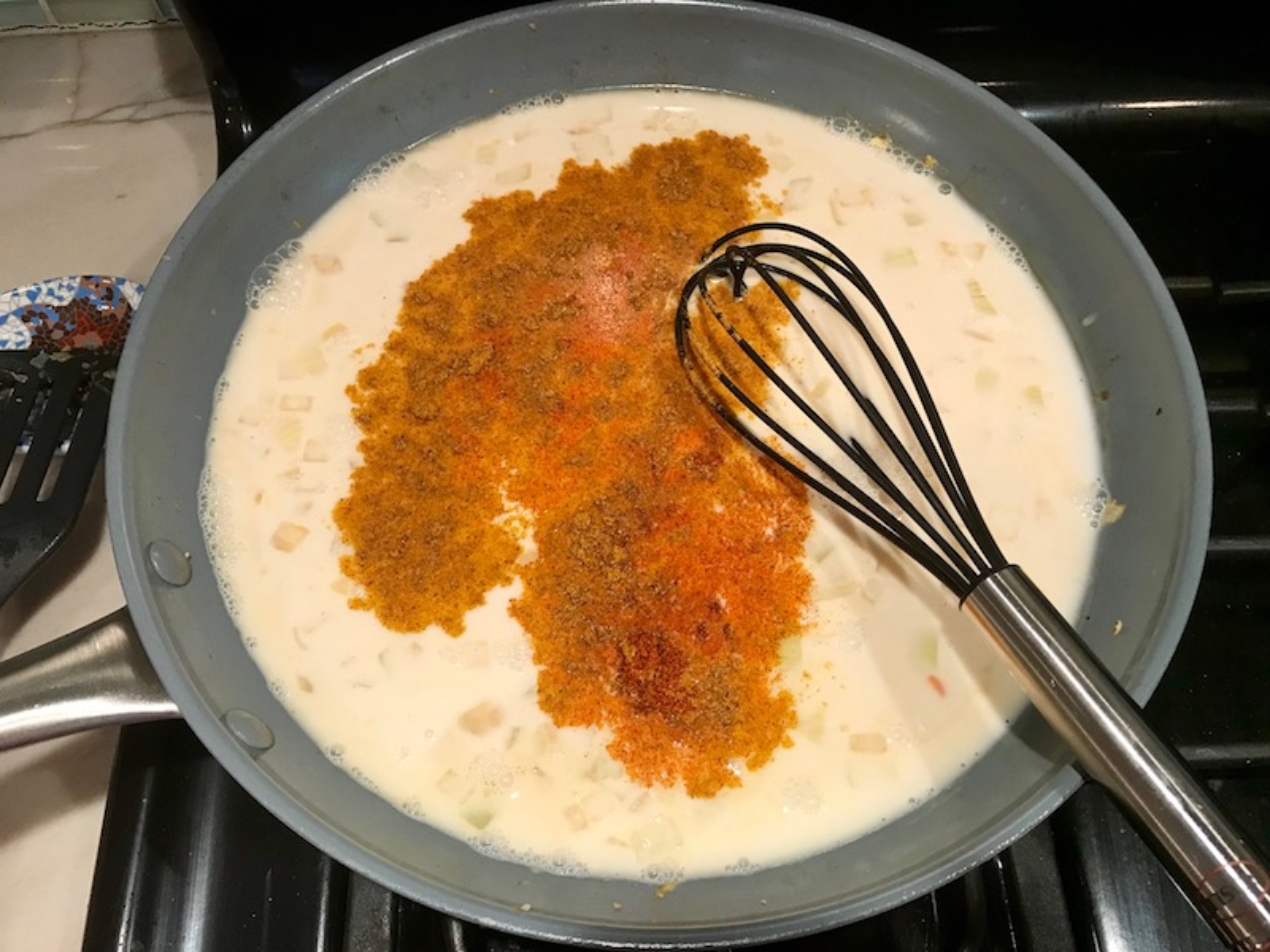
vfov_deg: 49.7
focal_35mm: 28
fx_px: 1027
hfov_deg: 63.4
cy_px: 476
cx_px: 635
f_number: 1.8
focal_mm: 3.99
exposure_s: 1/30
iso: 32
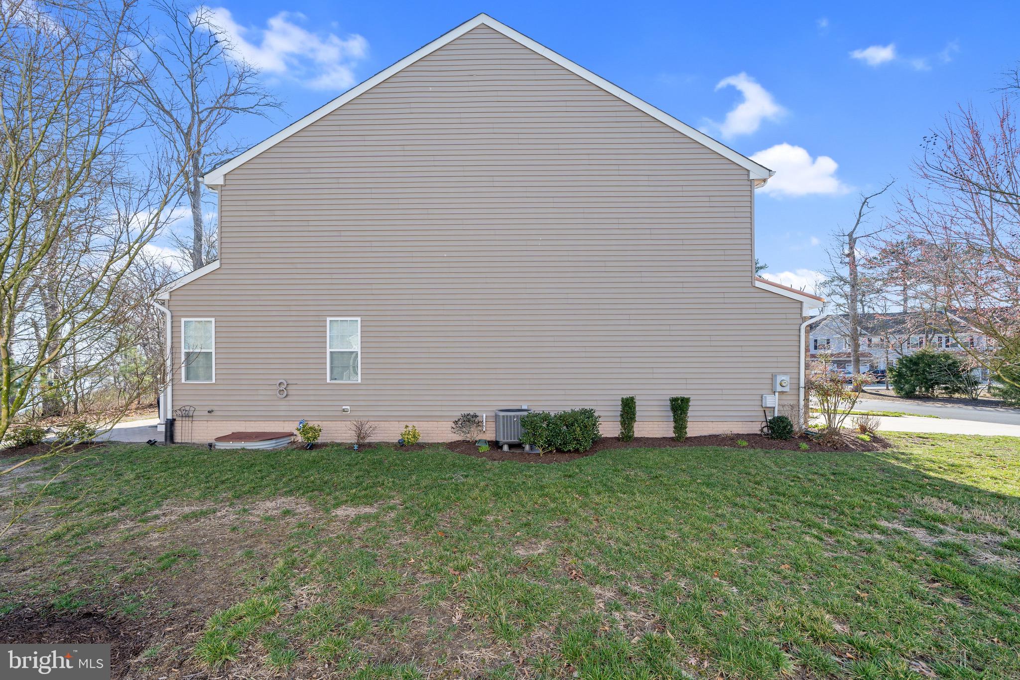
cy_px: 340
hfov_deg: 112.6
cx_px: 510
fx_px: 340
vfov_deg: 90.0
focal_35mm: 12
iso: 100
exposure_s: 1/125
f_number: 7.1
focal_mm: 12
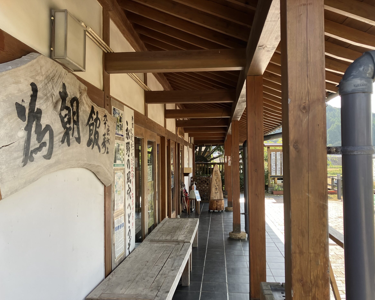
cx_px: 198
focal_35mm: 30
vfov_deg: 48.5
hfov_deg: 58.7
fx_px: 333
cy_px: 154
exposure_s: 1/209
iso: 32
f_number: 1.8
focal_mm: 3.99
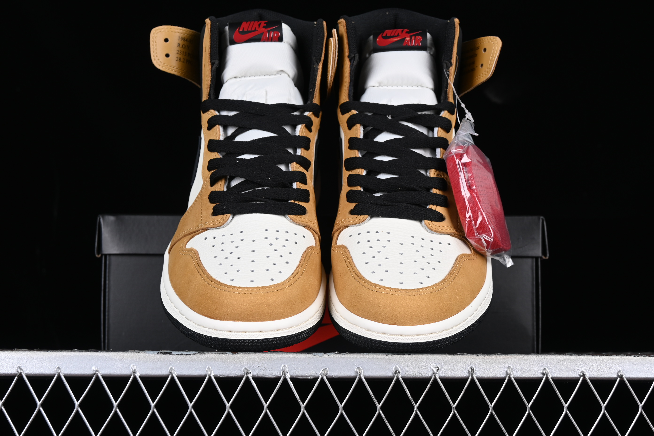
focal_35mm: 75
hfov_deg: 27.0
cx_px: 327
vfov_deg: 18.2
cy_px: 218
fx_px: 1362
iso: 160
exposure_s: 1/80
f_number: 8
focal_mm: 50
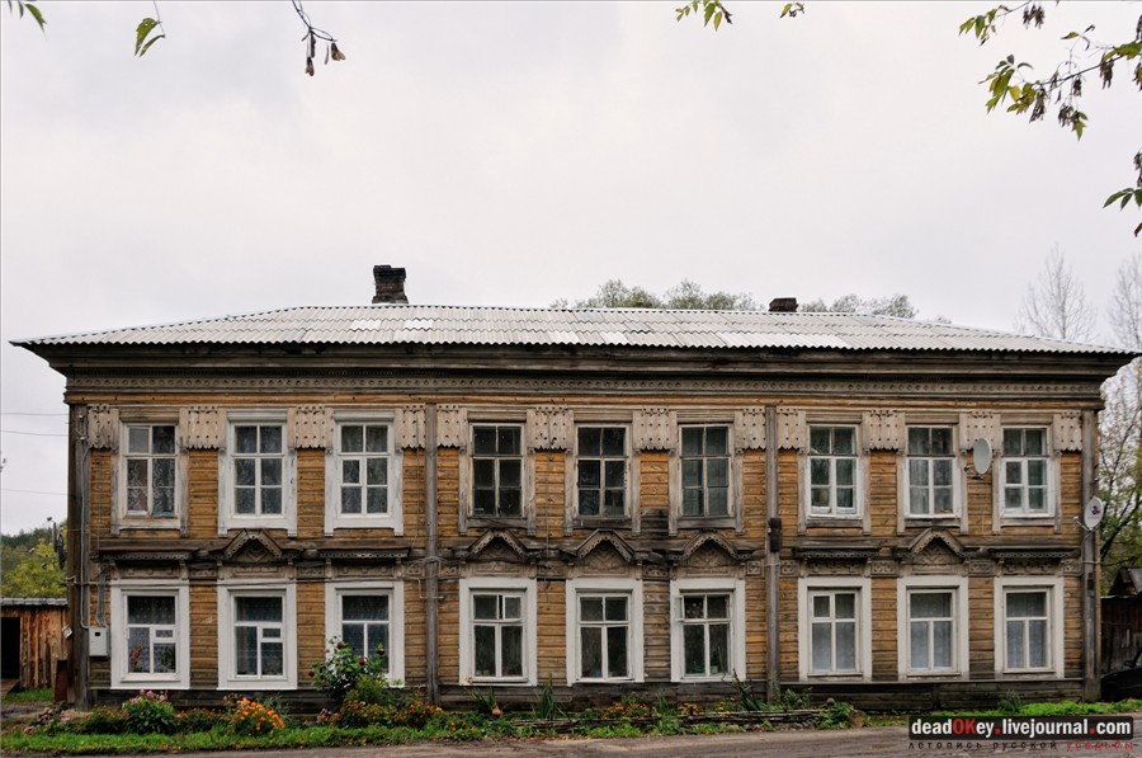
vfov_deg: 36.8
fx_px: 1140
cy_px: 379
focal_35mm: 36
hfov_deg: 53.2
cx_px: 571
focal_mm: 24
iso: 320
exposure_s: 1/500
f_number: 5.6
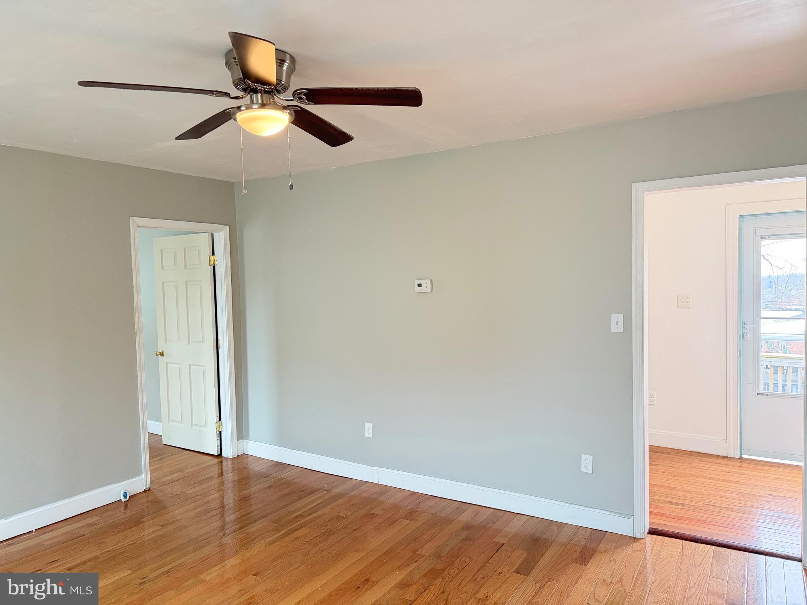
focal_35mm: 24
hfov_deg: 71.6
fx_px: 560
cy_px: 302
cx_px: 404
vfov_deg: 56.8
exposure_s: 1/120
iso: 400
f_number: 1.78
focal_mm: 6.76
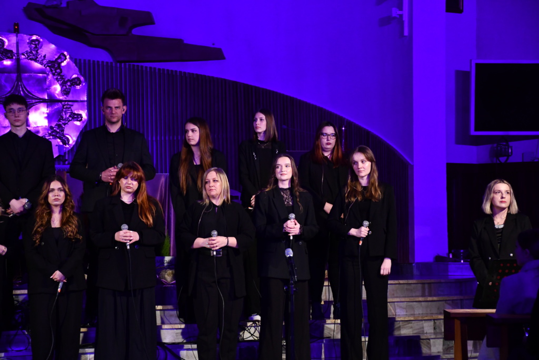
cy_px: 180
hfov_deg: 18.3
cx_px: 270
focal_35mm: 112
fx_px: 1677
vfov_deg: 12.2
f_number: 5
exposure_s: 1/100
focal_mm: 75
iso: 3200
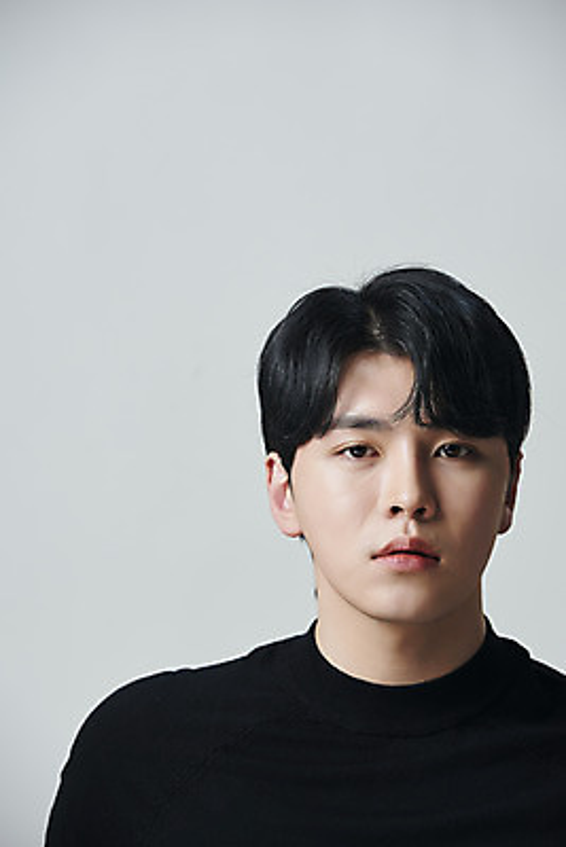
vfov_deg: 10.8
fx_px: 4477
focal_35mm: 190
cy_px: 424
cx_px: 283
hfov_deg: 7.2
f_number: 7.1
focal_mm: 190
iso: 64
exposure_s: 1/125
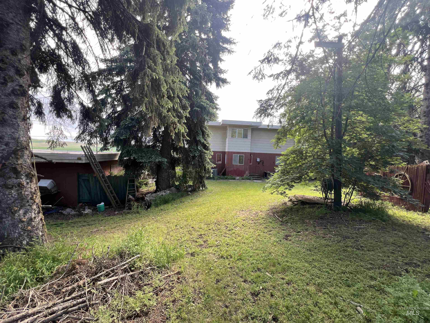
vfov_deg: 89.9
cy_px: 162
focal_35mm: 13
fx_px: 161
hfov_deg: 106.2
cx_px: 215
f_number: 1.8
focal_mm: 1.57
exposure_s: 1/99
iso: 40
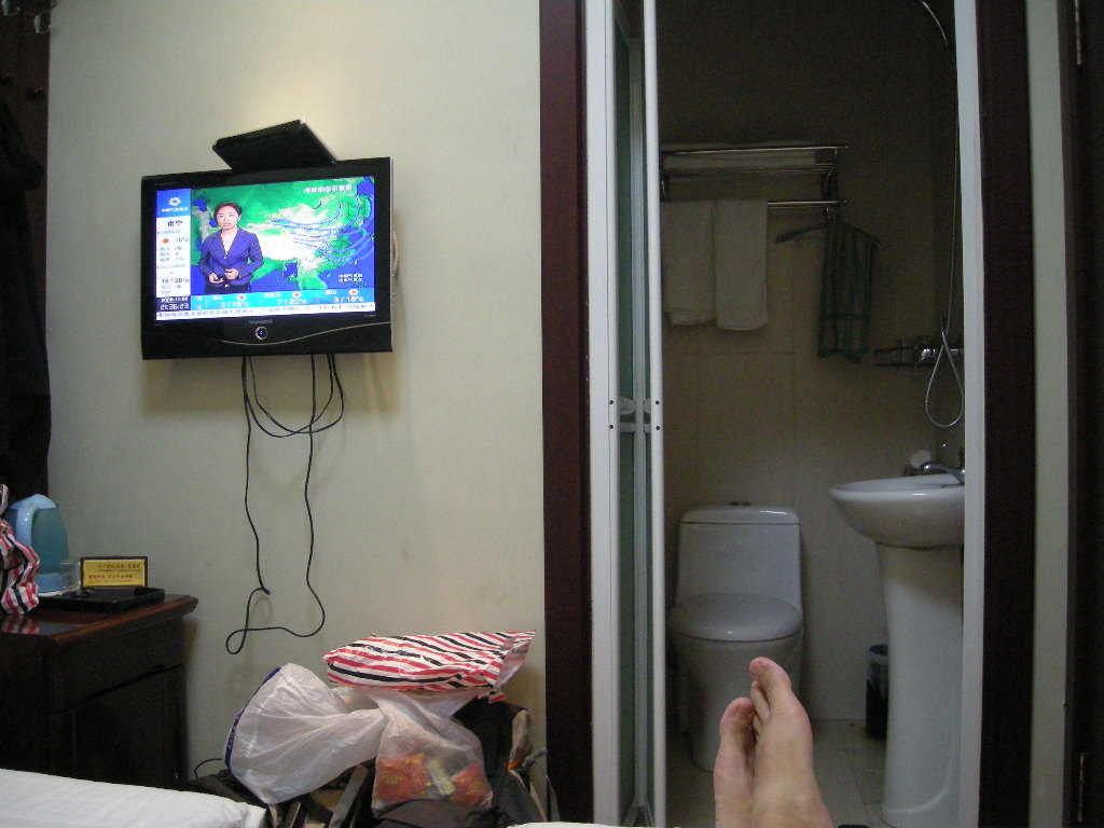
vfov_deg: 40.7
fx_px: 1116
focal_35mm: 35
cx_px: 552
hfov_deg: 52.6
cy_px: 414
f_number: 2.8
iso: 400
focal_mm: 5.7
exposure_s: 1/54
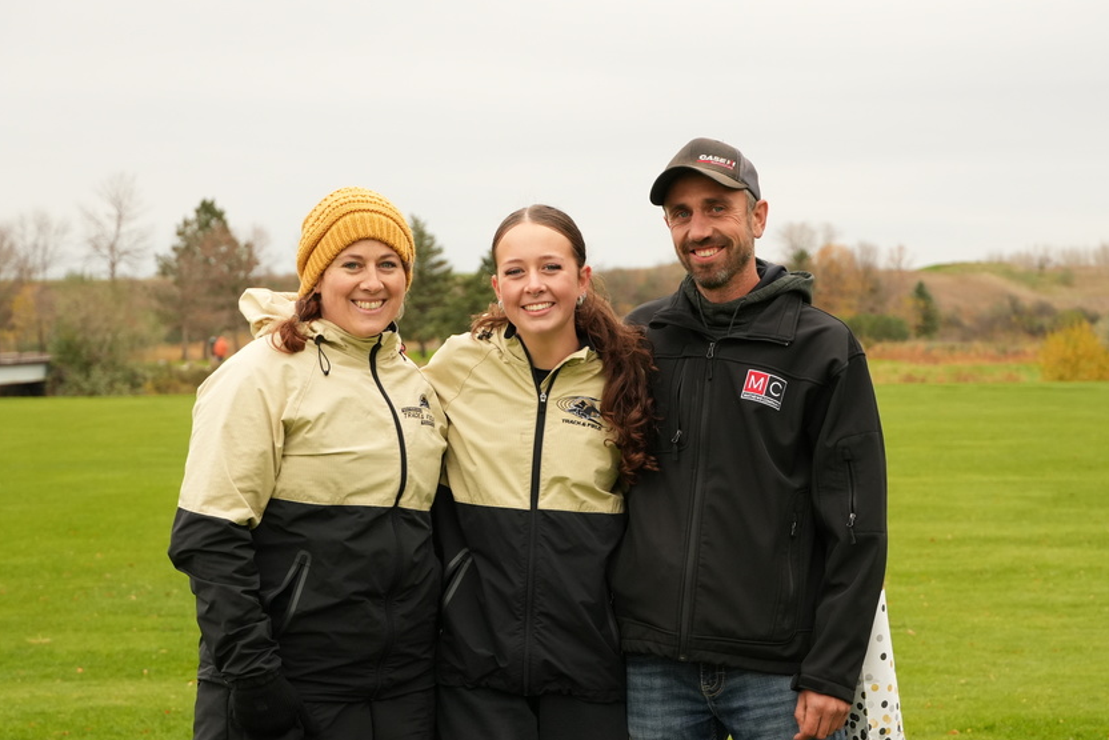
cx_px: 584
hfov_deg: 18.2
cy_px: 447
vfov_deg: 12.2
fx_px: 3470
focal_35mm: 113
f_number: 5.6
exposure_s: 1/640
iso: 800
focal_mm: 61
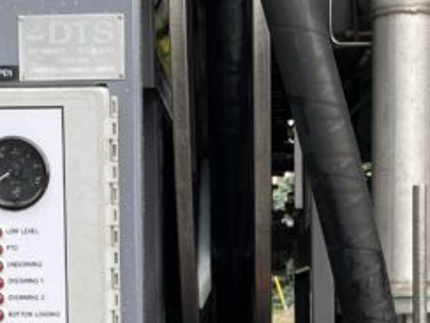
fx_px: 1354
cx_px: 171
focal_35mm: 109
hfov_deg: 18.0
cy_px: 447
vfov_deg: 13.0
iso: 32
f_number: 1.8
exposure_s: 1/421
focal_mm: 4.25
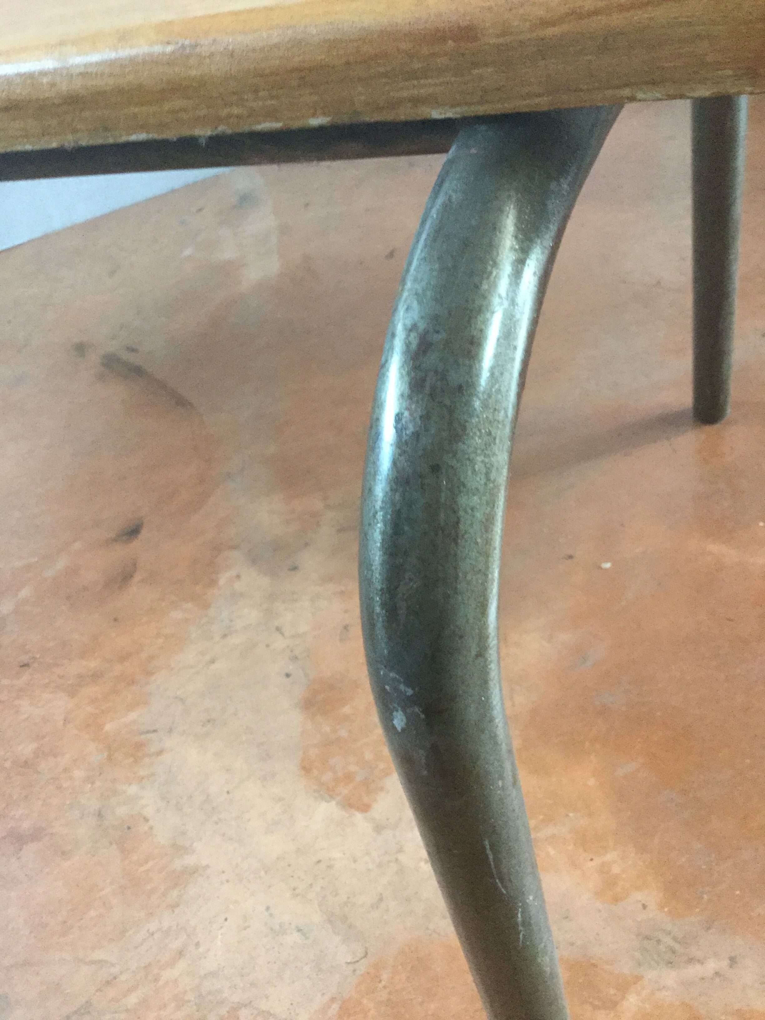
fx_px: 913
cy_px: 510
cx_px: 382
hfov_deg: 45.4
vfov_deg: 58.4
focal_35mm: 31
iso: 200
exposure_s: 1/33
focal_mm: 3.3
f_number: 2.4
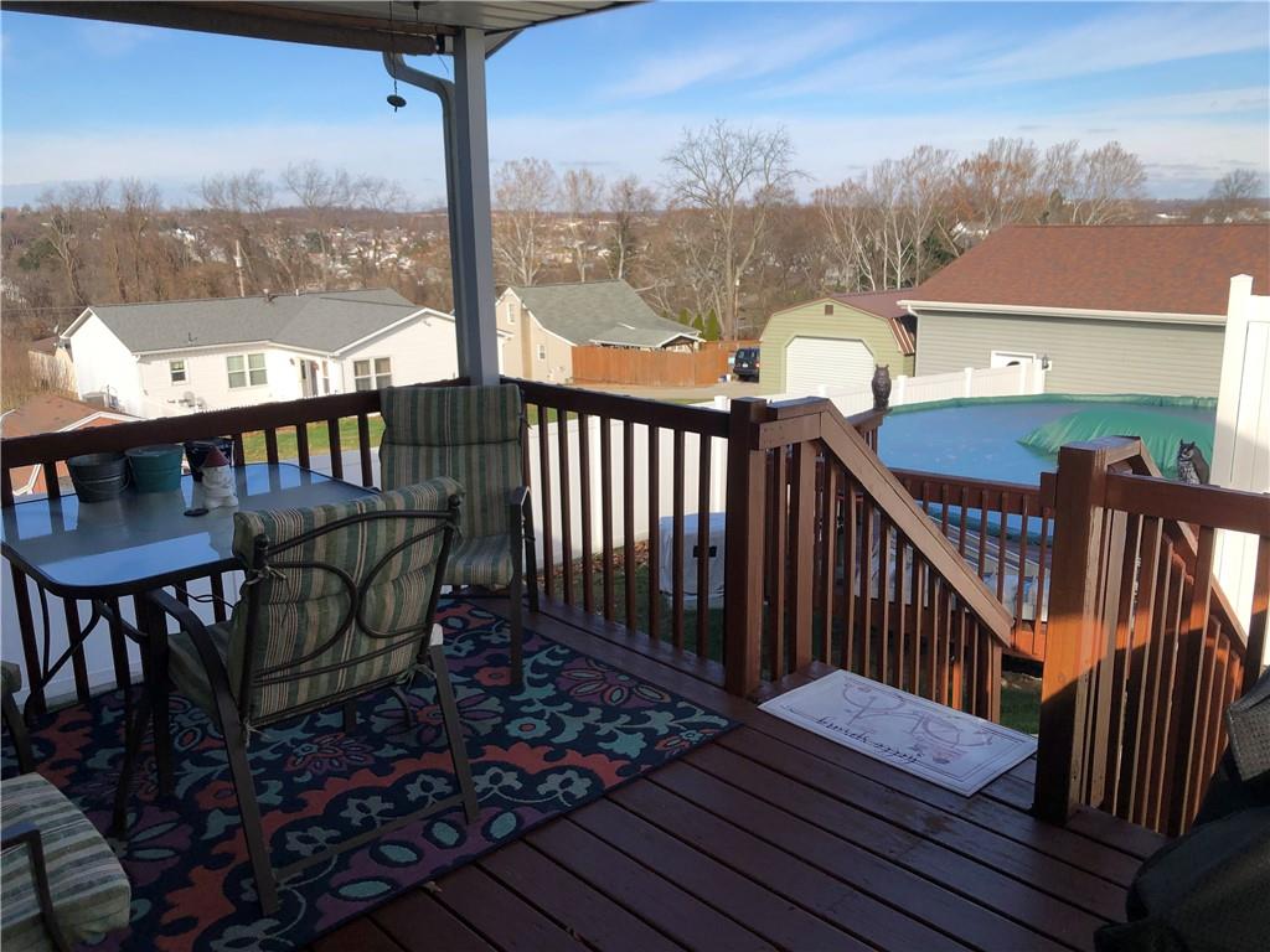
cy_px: 476
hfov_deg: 63.4
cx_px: 635
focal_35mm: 28
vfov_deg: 49.7
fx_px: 1027
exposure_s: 1/1869
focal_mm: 3.99
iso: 20
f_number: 1.8
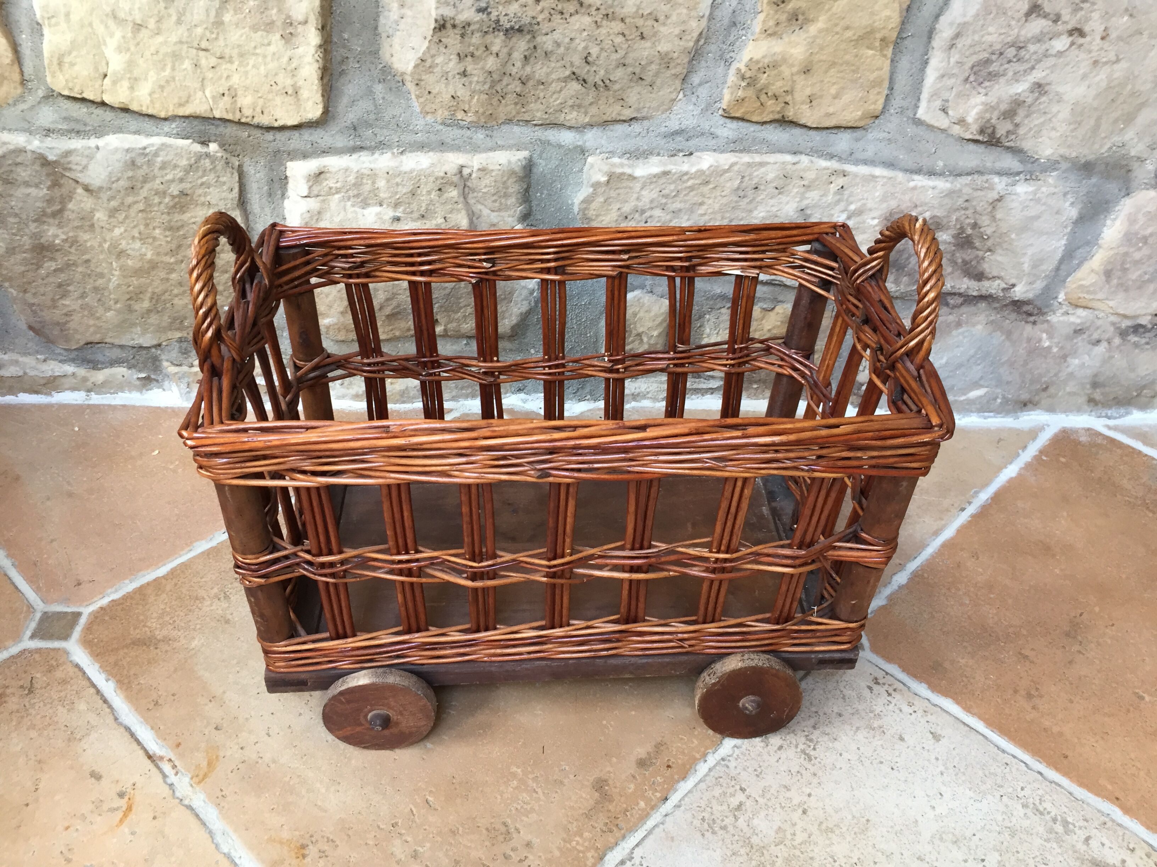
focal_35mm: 29
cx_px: 578
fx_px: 969
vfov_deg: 48.2
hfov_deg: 61.7
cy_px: 434
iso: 100
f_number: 2.2
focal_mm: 4.15
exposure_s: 1/33
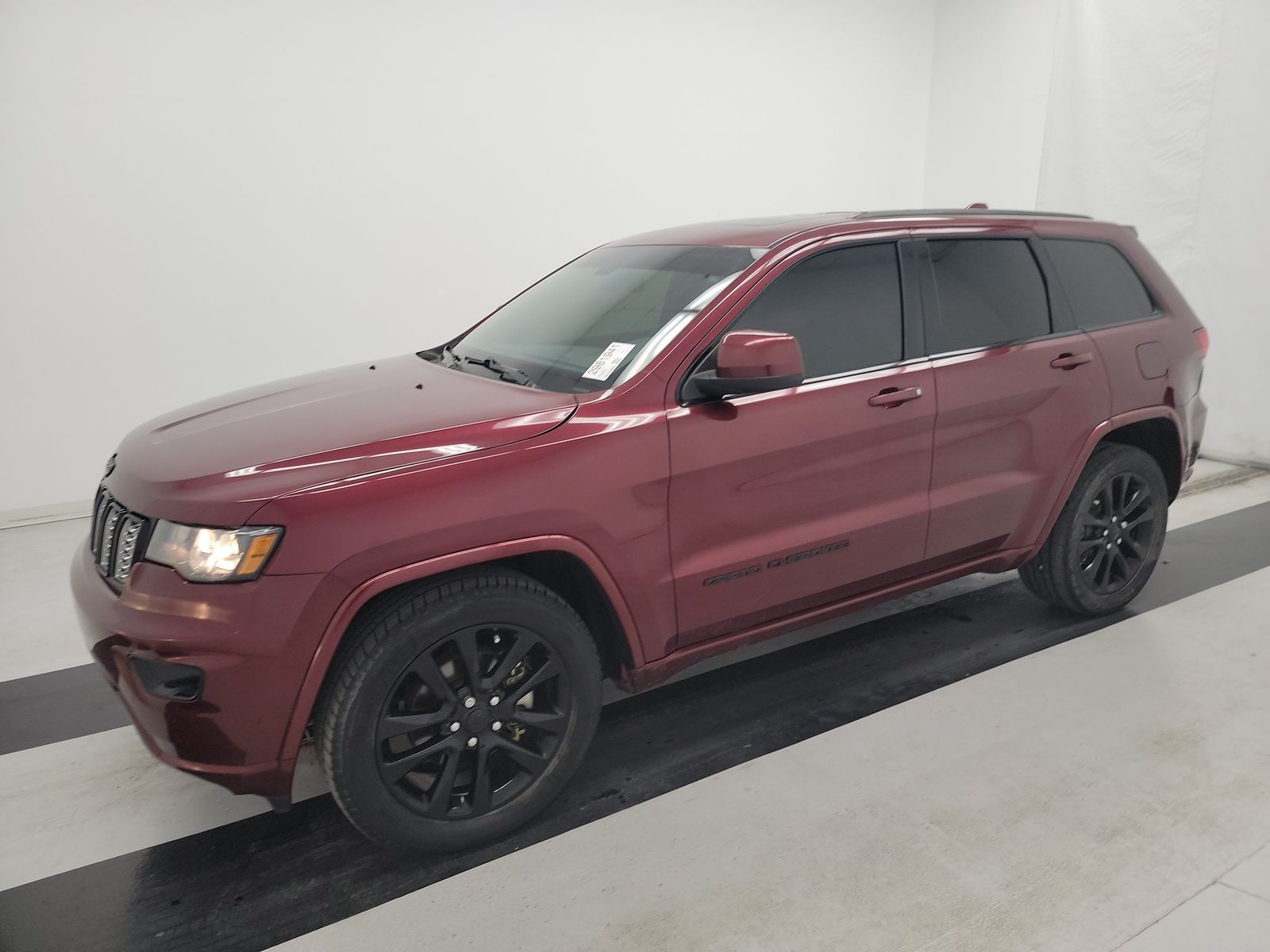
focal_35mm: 24
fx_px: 881
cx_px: 635
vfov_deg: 56.8
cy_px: 476
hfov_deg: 71.6
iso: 218
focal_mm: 6.7
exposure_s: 1/60
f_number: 1.8
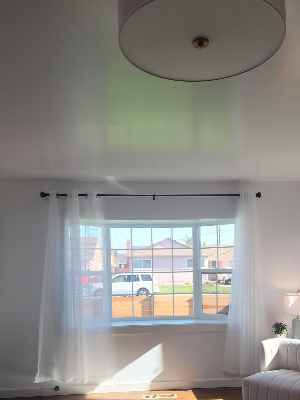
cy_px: 278
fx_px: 404
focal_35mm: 35
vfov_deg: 51.3
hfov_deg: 40.7
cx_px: 163
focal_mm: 5.4
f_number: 1.8
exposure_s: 1/168
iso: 20
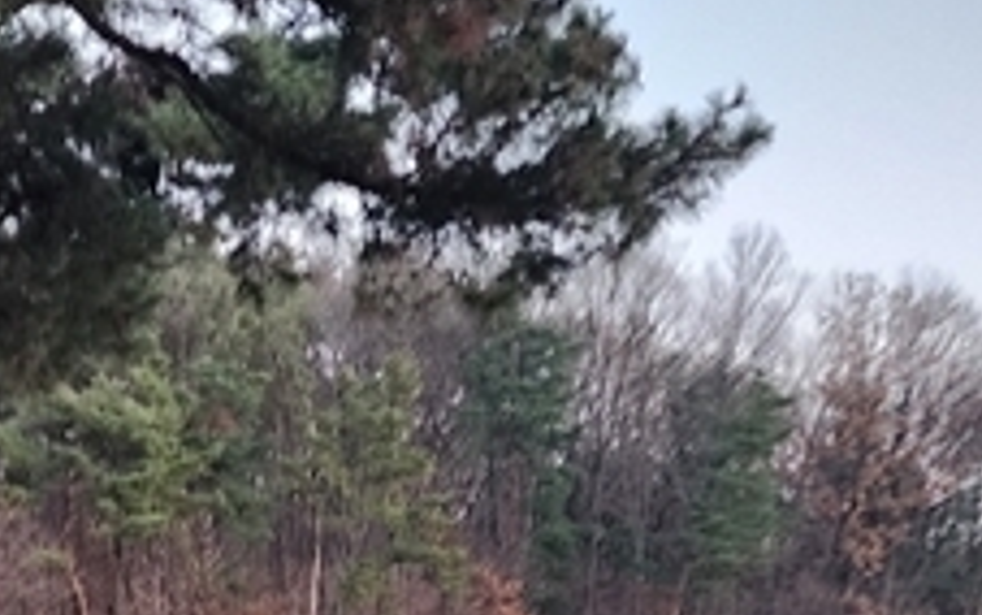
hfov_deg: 27.6
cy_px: 1085
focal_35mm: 73
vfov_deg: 15.5
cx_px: 190
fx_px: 1954
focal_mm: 6.4
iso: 500
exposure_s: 1/60
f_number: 1.8
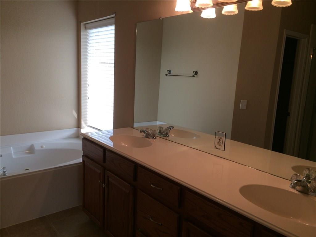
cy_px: 118
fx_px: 274
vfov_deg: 46.8
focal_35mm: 30
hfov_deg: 60.0
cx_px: 158
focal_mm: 4.12
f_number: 2.2
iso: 50
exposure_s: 1/120
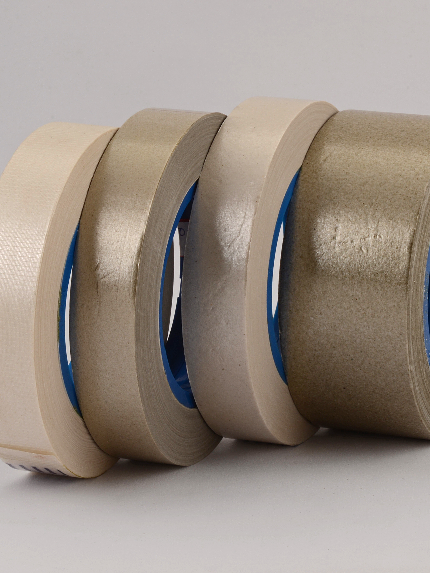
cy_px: 286
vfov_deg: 10.1
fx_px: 3246
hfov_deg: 7.6
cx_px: 260
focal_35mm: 196
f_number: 29
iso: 100
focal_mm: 90
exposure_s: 1/125
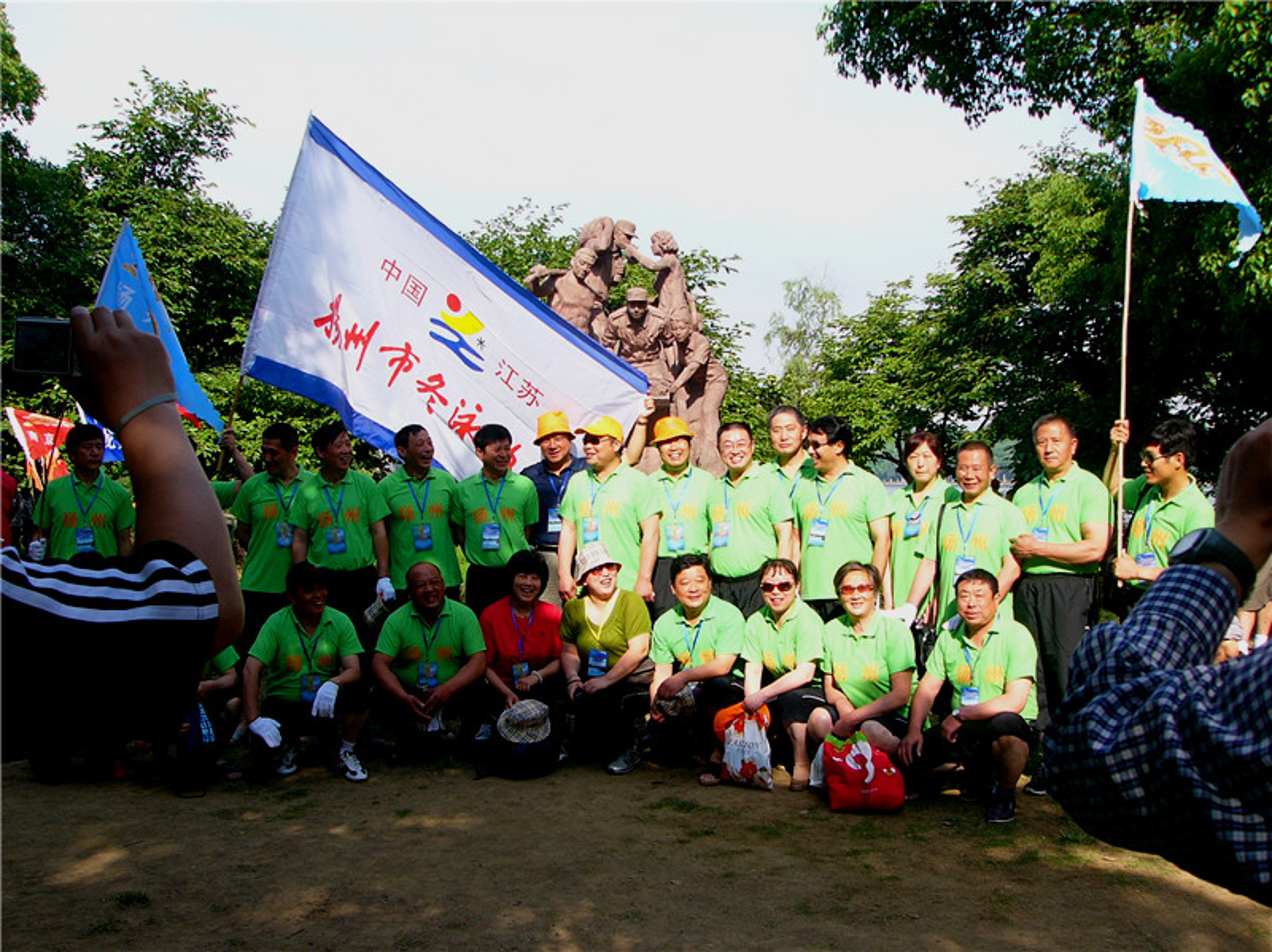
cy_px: 476
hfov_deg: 51.4
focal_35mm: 36
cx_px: 636
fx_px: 1322
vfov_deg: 39.6
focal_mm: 6
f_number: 4
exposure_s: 1/250
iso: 50
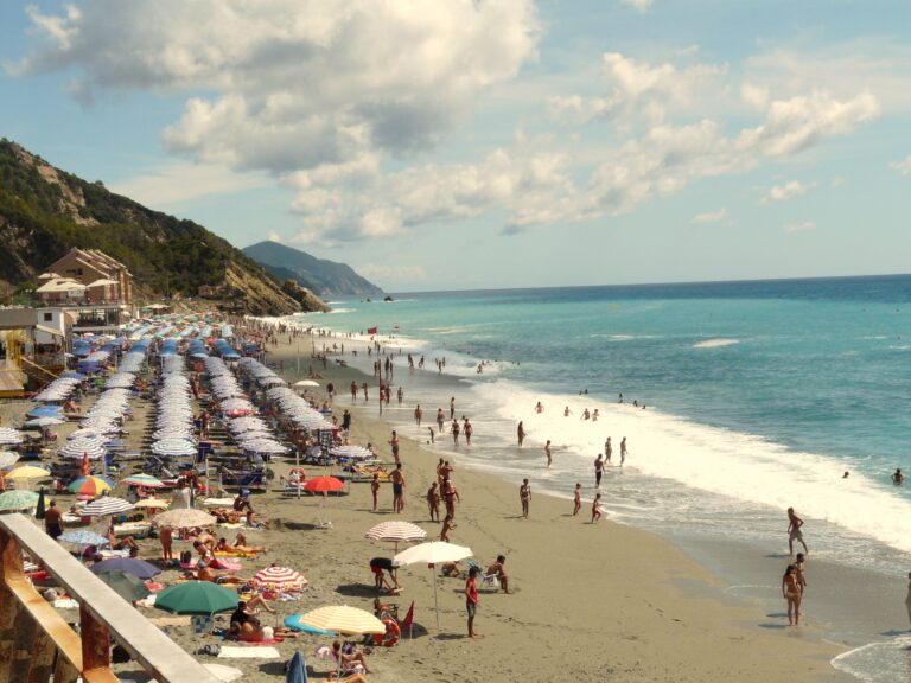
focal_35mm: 48
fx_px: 1263
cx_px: 456
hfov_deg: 39.7
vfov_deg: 30.3
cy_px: 342
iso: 100
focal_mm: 7.9
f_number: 7.1
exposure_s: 1/500
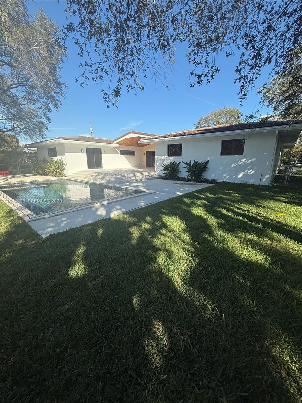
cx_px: 151
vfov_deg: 102.1
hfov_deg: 85.7
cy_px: 202
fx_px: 163
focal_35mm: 14
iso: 50
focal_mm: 2.22
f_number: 2.2
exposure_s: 1/1033
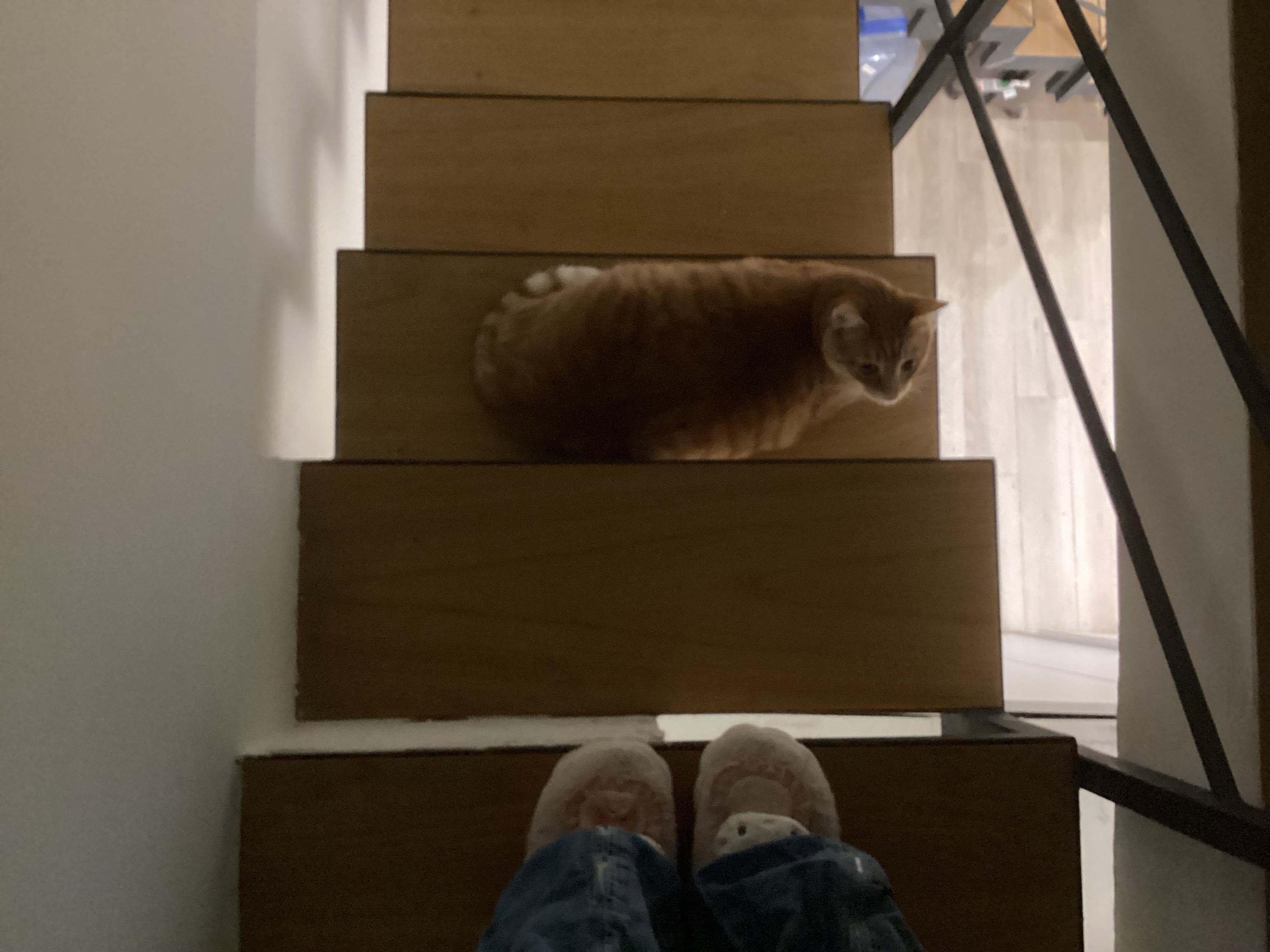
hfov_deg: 58.4
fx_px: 1137
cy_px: 476
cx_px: 635
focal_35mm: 31
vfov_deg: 45.4
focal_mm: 3.3
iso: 800
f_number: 2.4
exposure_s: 1/17
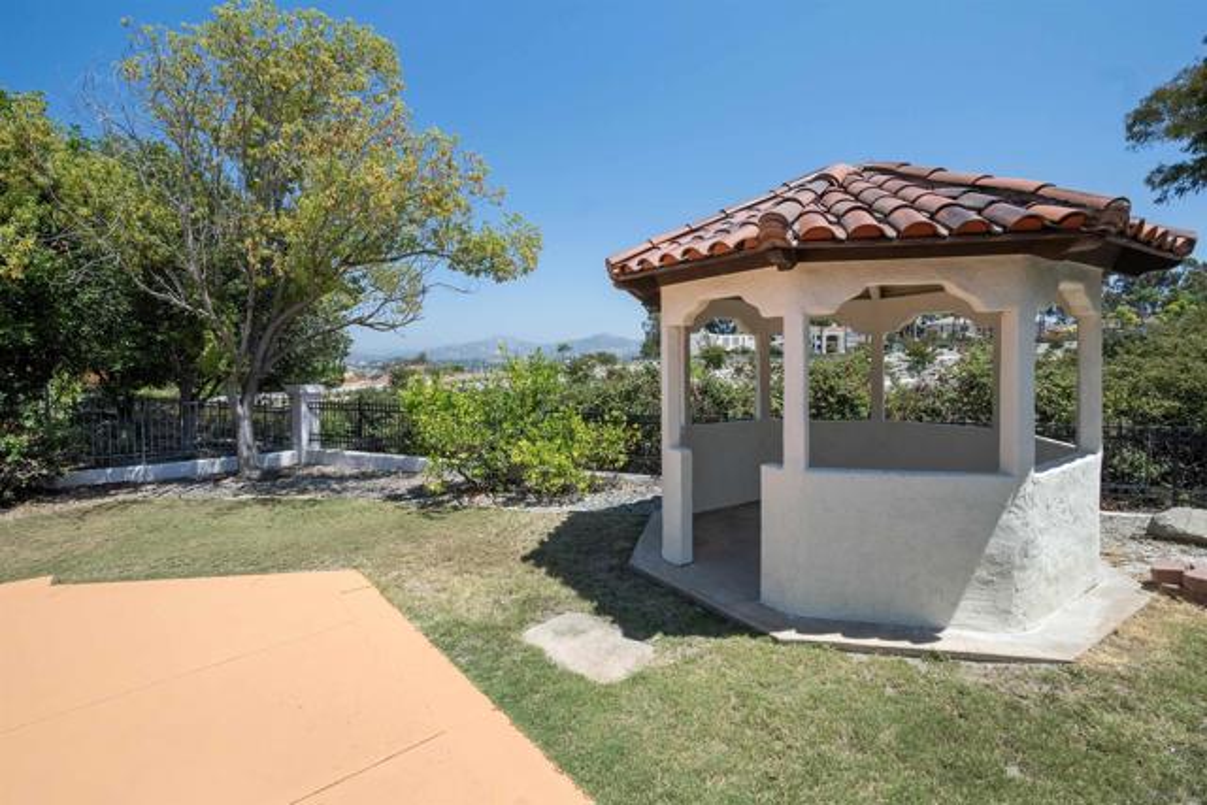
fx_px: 537
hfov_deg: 96.7
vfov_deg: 73.8
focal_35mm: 16
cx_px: 604
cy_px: 402
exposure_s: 1/320
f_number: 8
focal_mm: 11
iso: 800
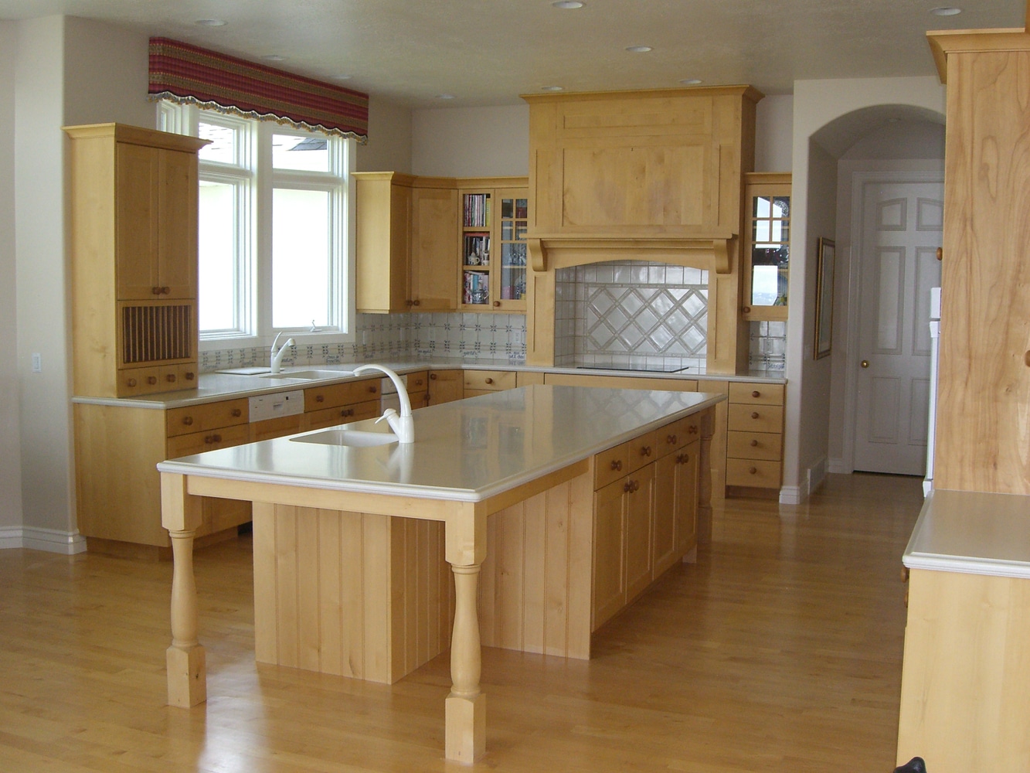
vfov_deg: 37.7
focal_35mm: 38
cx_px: 515
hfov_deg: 49.0
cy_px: 386
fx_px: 1131
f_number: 4
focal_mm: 7.9
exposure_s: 1/80
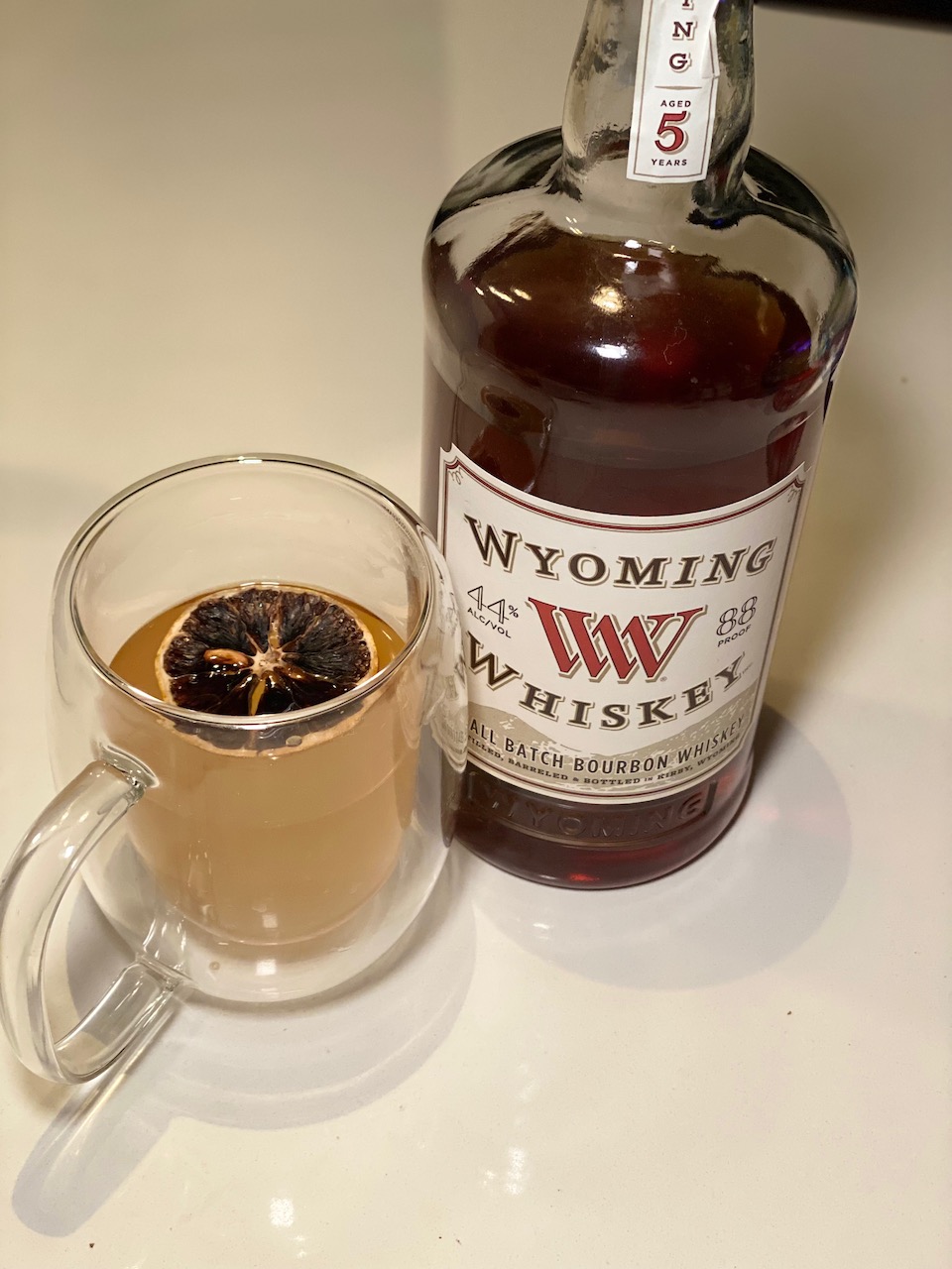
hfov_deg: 28.0
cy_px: 634
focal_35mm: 52
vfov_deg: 36.8
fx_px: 1907
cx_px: 476
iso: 200
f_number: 2
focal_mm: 6
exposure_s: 1/40
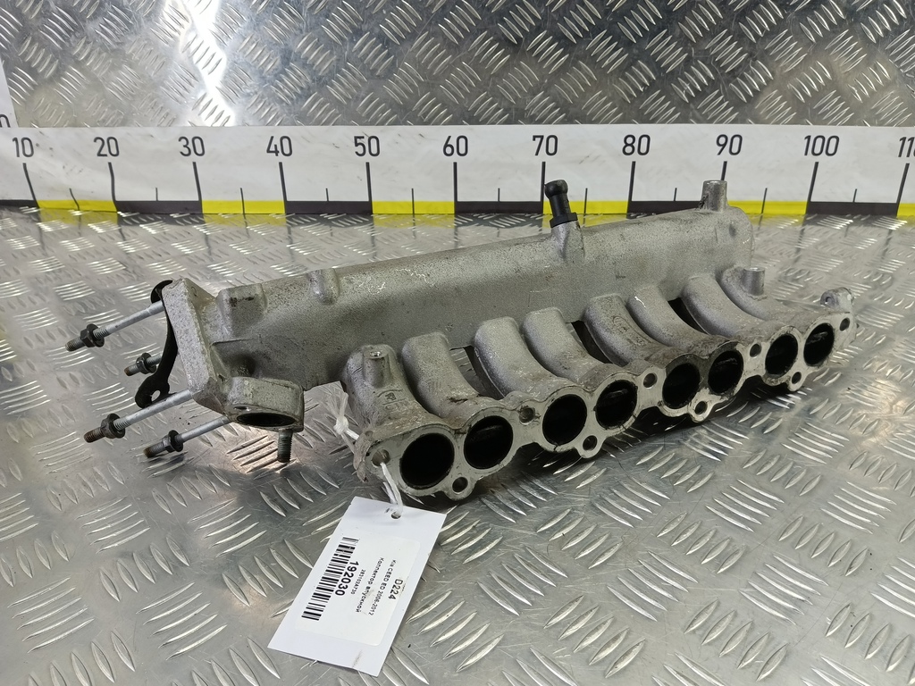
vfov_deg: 58.9
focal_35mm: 23
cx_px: 458
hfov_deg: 73.9
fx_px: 608
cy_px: 343
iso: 126
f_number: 1.6
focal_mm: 4.11
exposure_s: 1/50
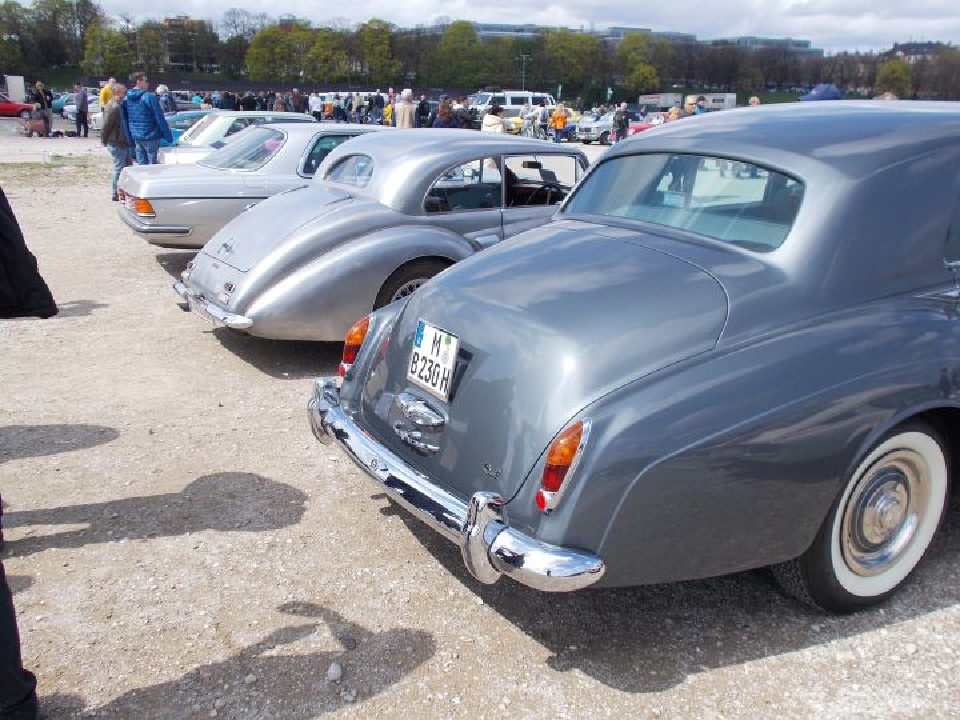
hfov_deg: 54.0
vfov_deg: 41.8
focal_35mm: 34
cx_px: 480
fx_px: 943
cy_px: 360
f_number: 9.2
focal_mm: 6
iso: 80
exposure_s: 1/100
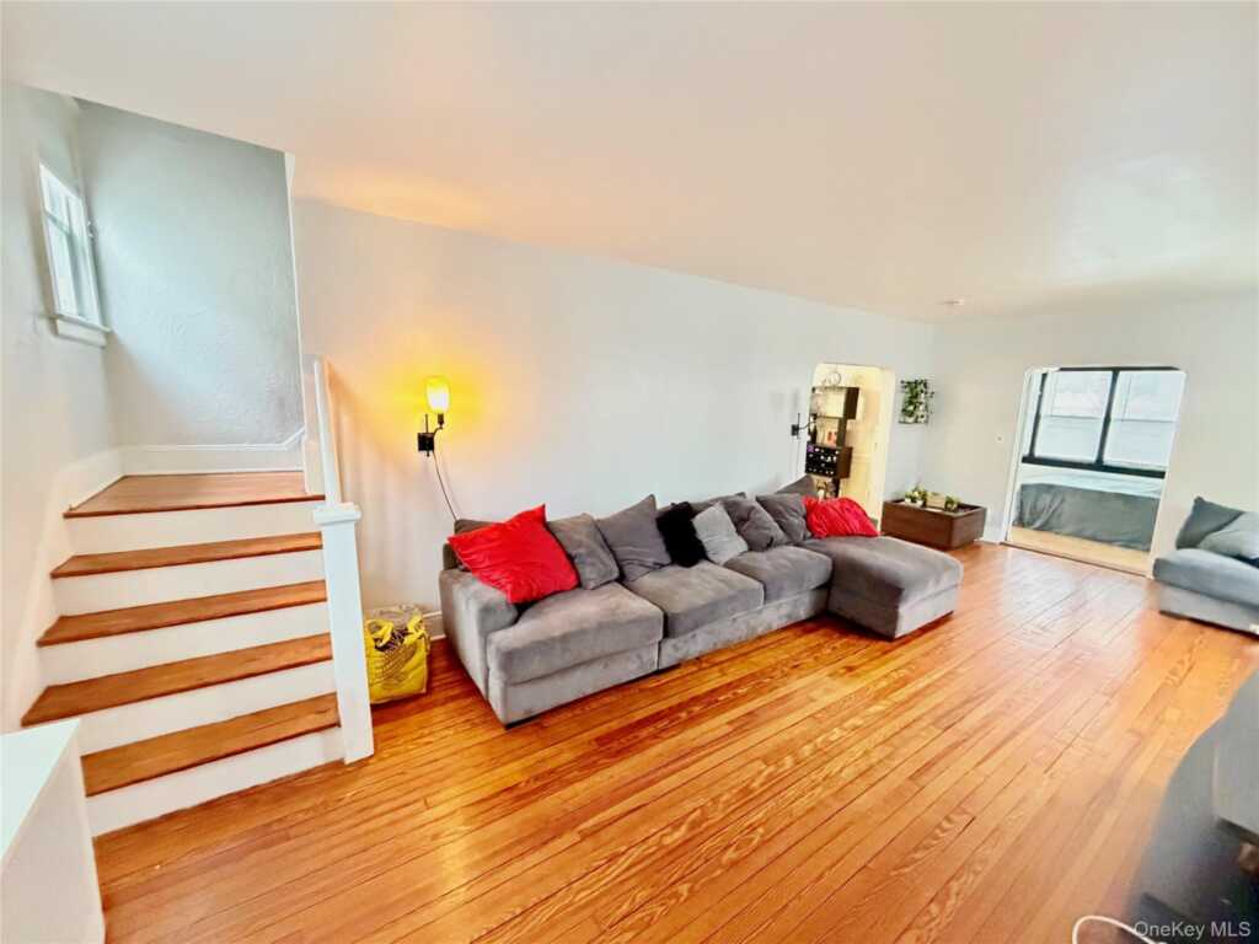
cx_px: 630
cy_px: 472
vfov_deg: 85.7
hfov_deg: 102.1
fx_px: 509
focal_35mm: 14
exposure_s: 1/60
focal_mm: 2.22
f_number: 2.2
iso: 1250
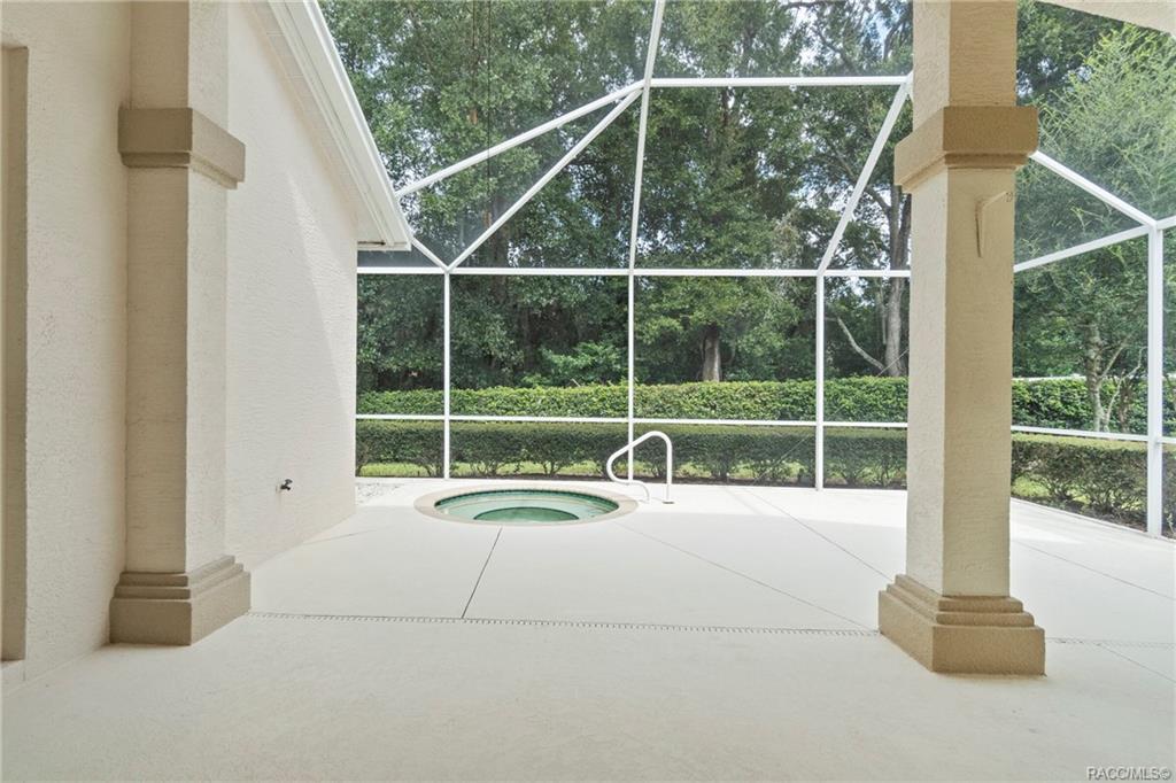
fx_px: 539
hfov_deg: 95.0
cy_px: 392
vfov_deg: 72.0
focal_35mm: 16
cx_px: 588
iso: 320
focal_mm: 11
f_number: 8
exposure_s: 1/200
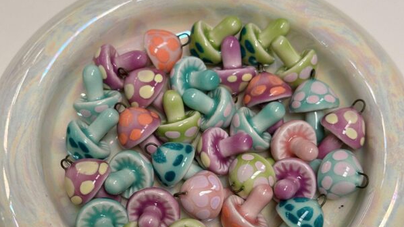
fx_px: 750
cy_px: 159
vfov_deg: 17.2
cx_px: 202
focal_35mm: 70
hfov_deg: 30.2
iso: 50
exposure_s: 1/195
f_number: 1.78
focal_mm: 6.86
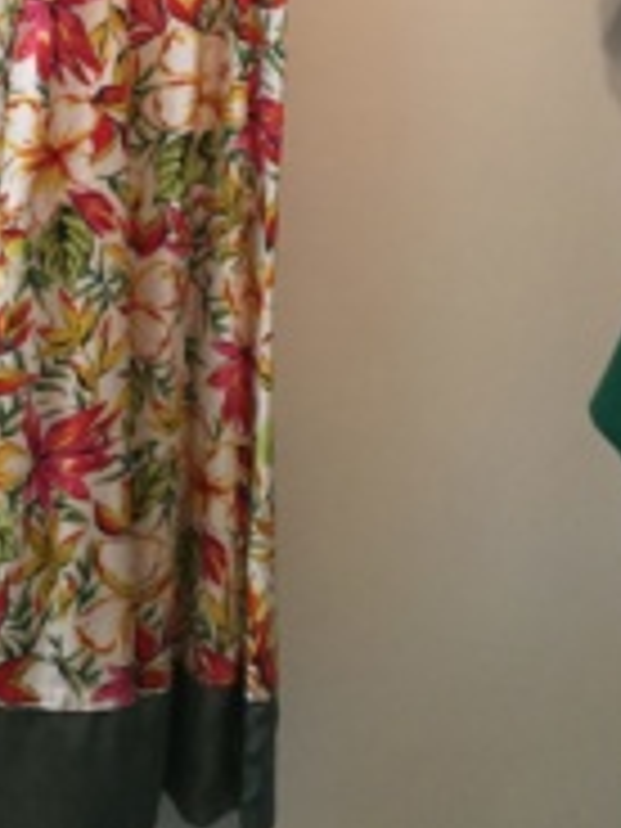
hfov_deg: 22.6
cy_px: 32
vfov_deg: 29.1
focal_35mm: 63
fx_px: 1507
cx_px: 32
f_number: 2.2
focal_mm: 4.15
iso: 200
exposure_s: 1/30
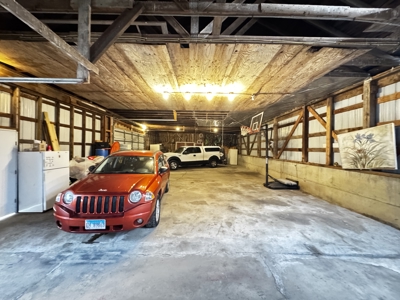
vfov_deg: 85.7
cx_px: 200
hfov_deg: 102.1
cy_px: 150
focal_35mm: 14
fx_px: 162
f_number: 2.2
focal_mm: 2.22
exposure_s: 1/24
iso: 2000
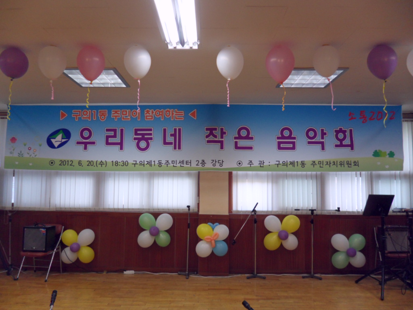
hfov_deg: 65.3
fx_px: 322
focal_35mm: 27
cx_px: 206
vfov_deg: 51.4
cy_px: 155
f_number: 3.5
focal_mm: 4.9
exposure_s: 1/45
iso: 200
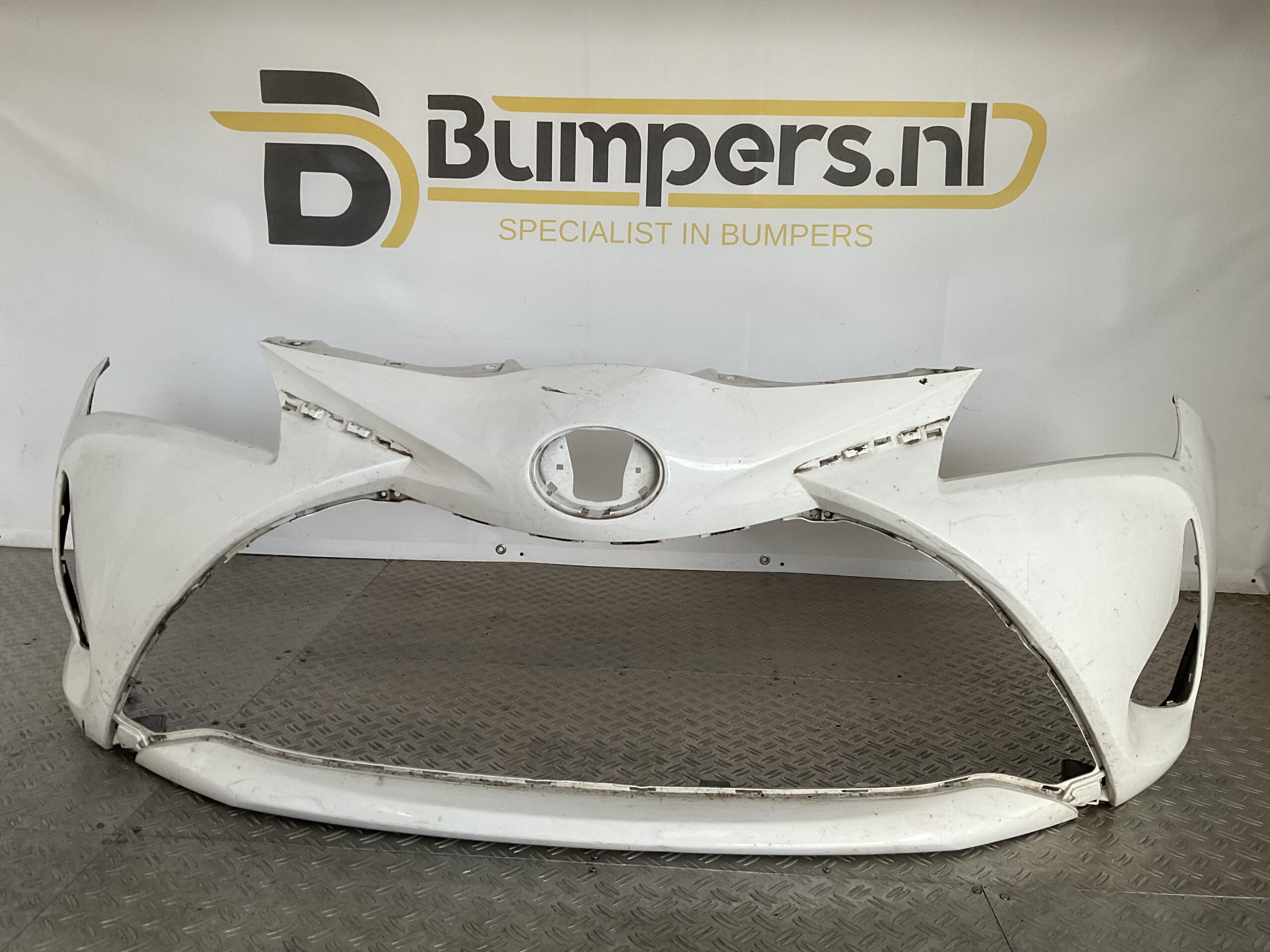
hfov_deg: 61.7
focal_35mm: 29
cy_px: 476
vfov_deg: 48.2
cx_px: 635
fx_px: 1064
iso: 50
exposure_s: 1/120
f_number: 1.8
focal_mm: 3
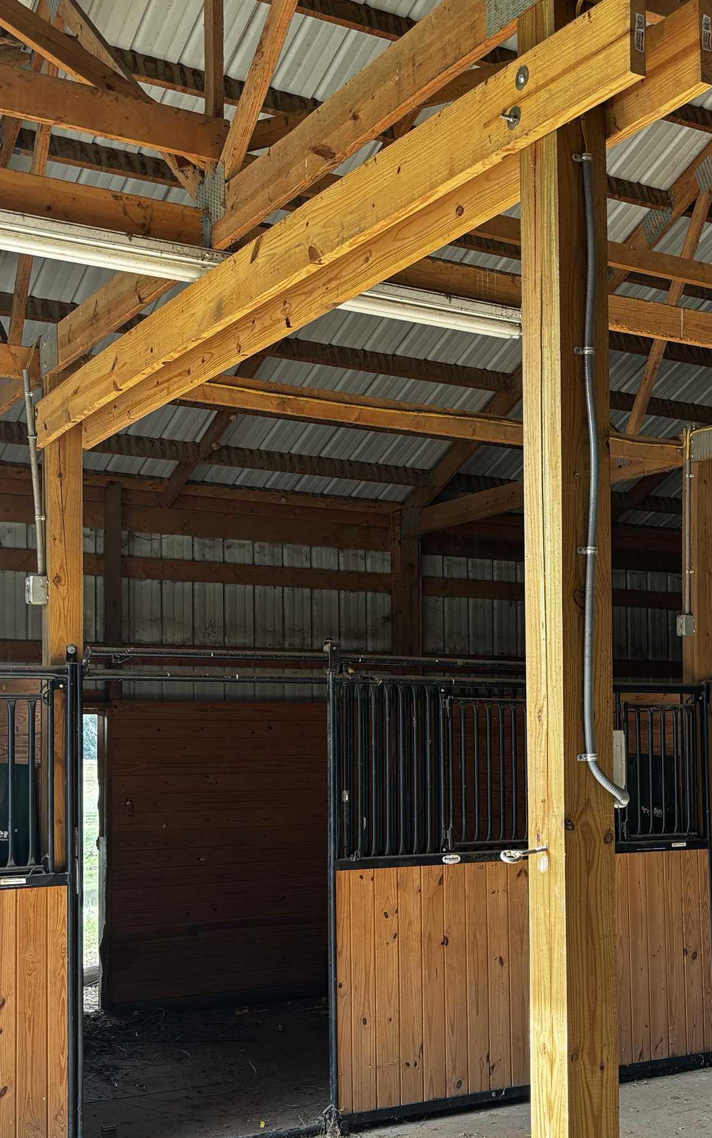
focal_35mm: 47
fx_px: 1459
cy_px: 690
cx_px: 529
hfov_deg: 27.1
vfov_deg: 42.4
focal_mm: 5.96
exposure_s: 1/121
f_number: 1.6
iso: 64
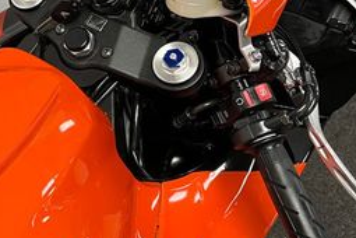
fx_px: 672
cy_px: 101
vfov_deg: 20.0
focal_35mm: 68
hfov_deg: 28.2
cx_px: 14
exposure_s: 1/50
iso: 80
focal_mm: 5.1
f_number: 1.6
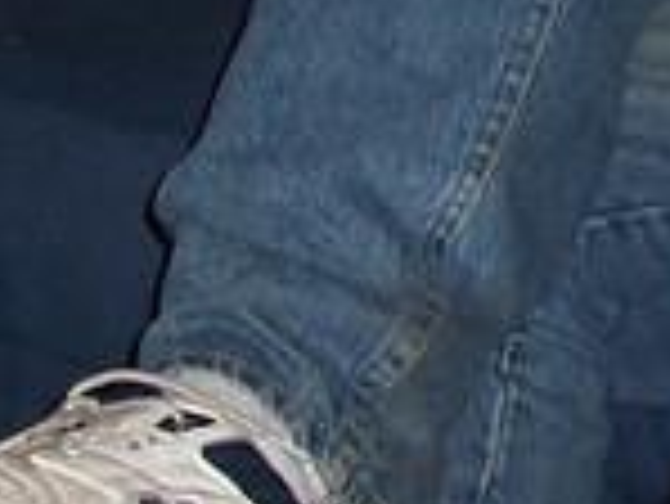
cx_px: 1434
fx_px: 3816
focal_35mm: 197
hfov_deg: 9.3
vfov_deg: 7.3
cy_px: -405
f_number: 3
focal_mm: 7
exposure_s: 1/60
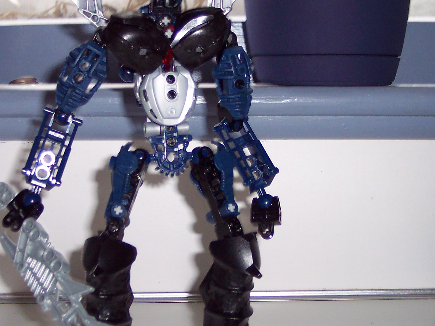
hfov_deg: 29.8
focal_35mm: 65
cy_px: 189
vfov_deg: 22.5
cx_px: 196
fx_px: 816
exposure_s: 1/30
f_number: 2.8
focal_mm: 8
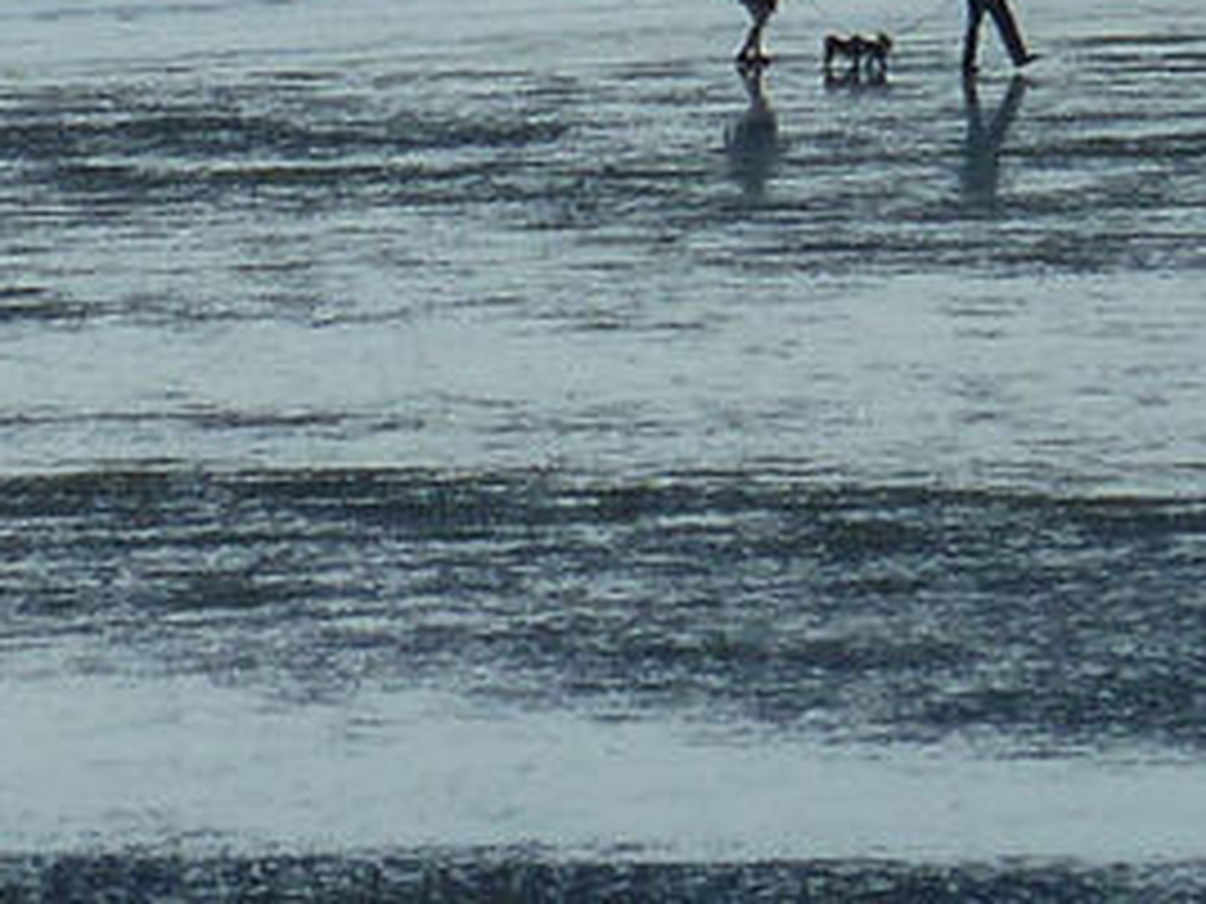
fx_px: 41598
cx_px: 202
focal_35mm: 1194
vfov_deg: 1.2
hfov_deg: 1.7
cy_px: -751
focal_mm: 36
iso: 80
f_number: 5.9
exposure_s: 1/500
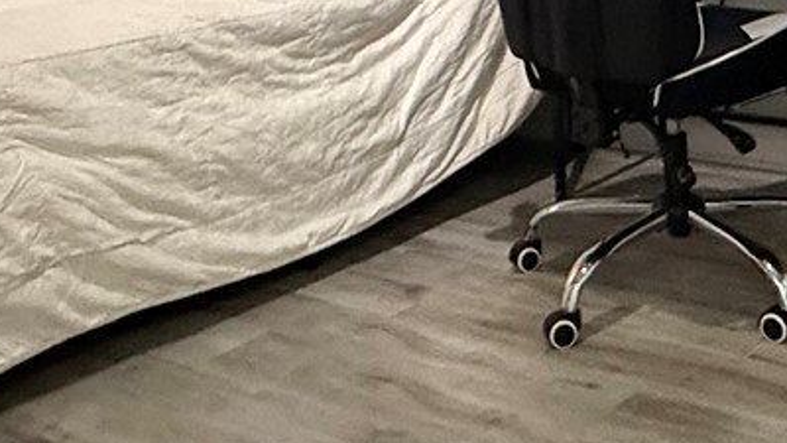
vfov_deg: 17.5
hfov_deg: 33.8
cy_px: -242
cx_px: 569
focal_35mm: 61
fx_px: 1273
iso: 1000
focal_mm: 2.22
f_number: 2.2
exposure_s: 1/60
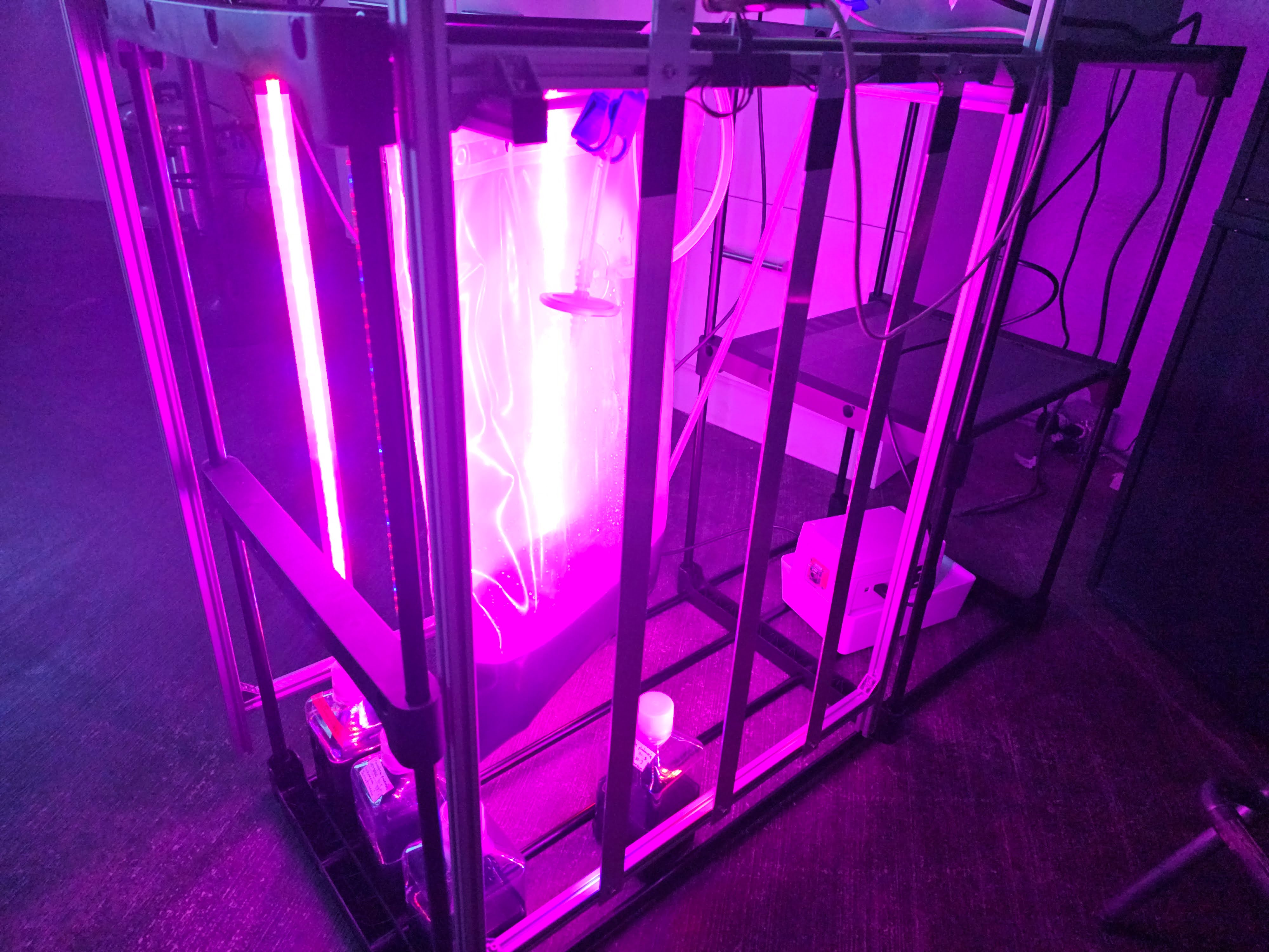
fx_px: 843
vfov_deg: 58.9
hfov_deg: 73.9
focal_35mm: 23
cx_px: 634
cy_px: 476
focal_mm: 6.3
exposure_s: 1/100
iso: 800
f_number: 1.7
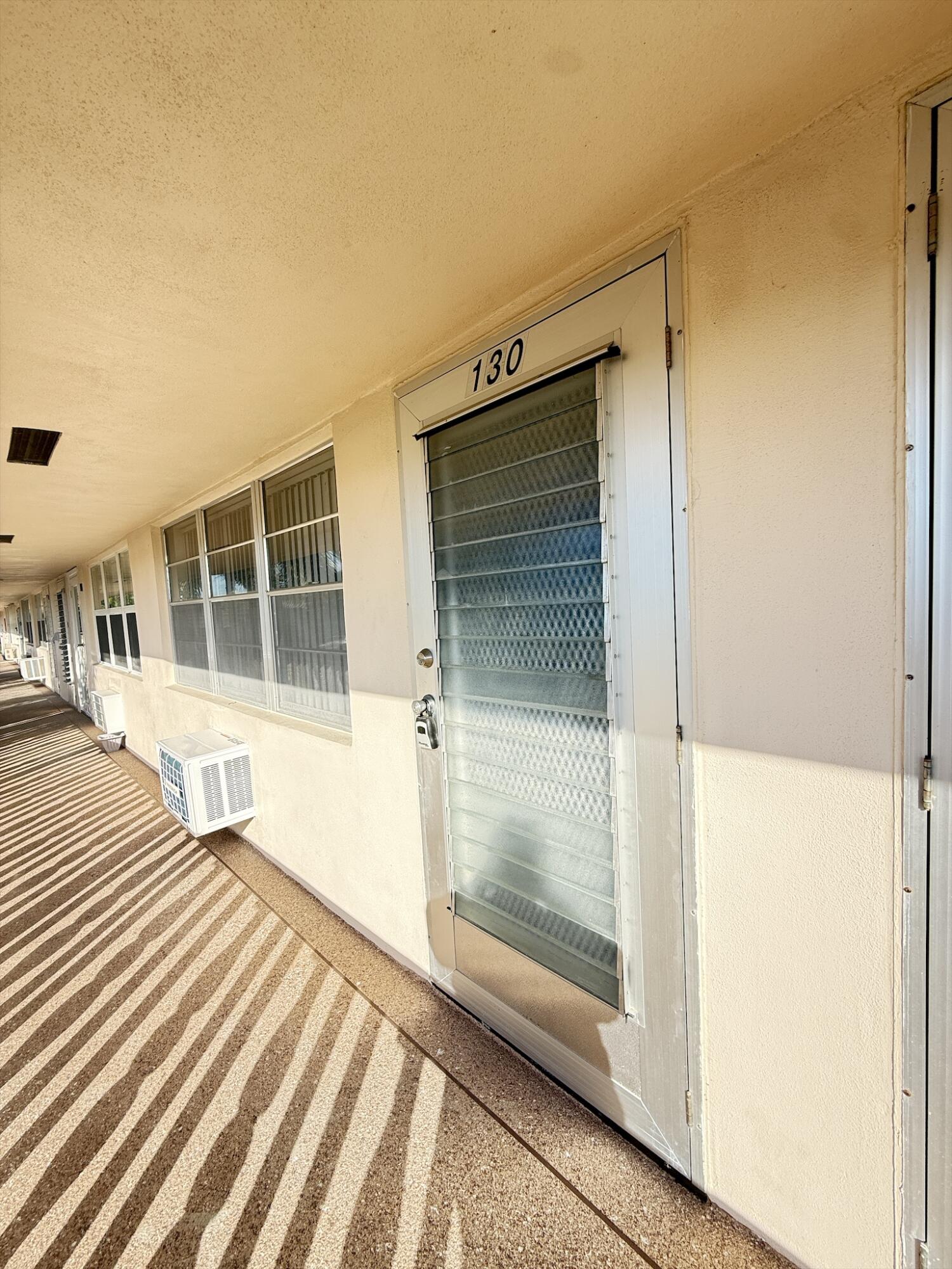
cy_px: 634
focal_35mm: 14
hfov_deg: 85.7
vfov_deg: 102.1
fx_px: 513
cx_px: 476
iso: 64
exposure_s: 1/228
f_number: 2.2
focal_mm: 2.22
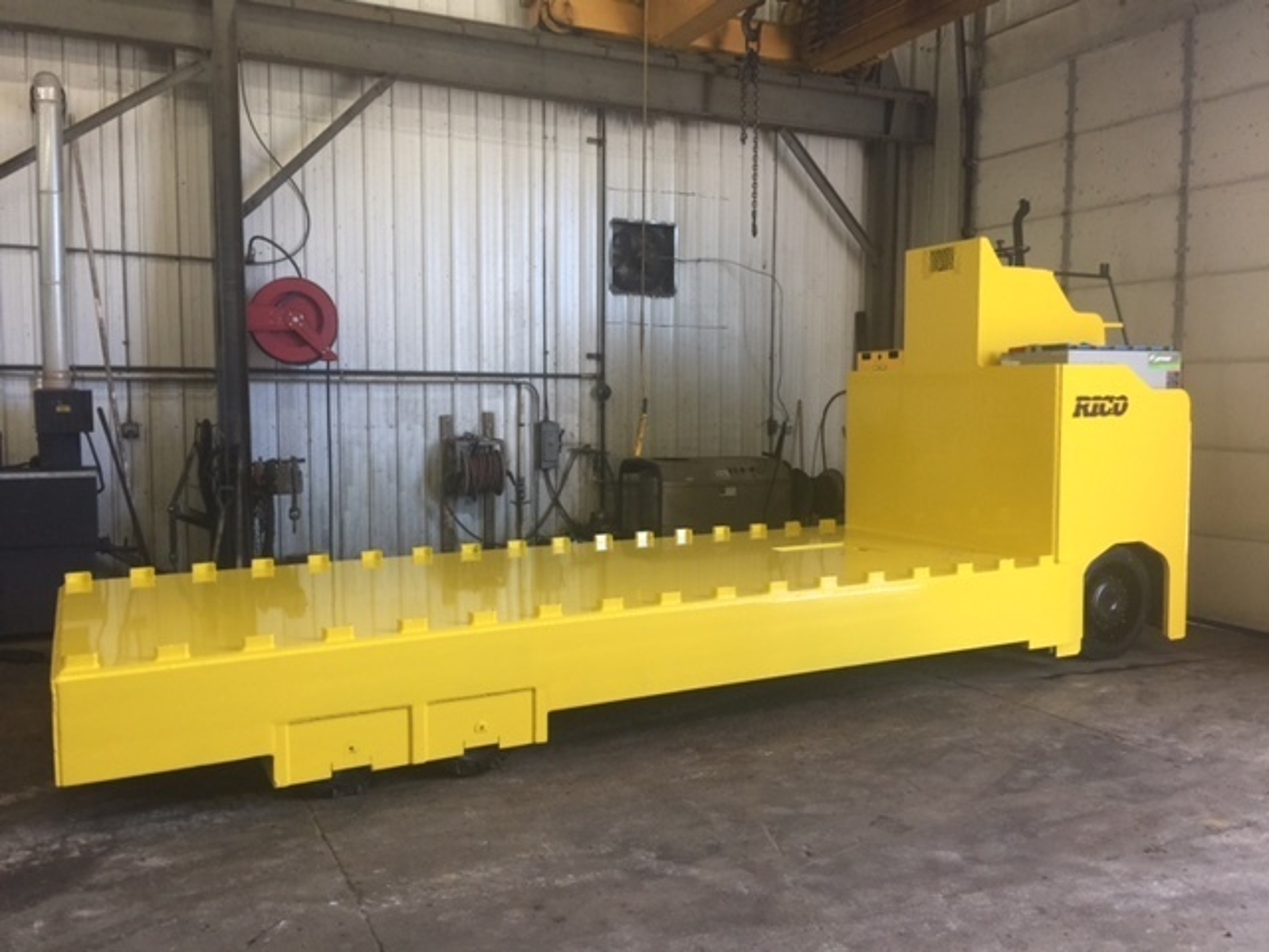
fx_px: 1063
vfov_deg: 48.2
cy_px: 476
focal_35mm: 29
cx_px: 634
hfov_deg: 61.7
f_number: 2.2
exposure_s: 1/30
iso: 50
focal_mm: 4.15
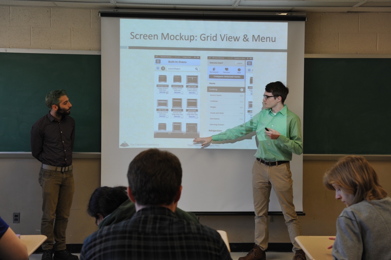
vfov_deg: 27.0
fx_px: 543
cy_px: 130
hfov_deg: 39.6
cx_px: 196
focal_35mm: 50
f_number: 6.3
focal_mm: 50
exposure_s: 1/160
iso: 1000
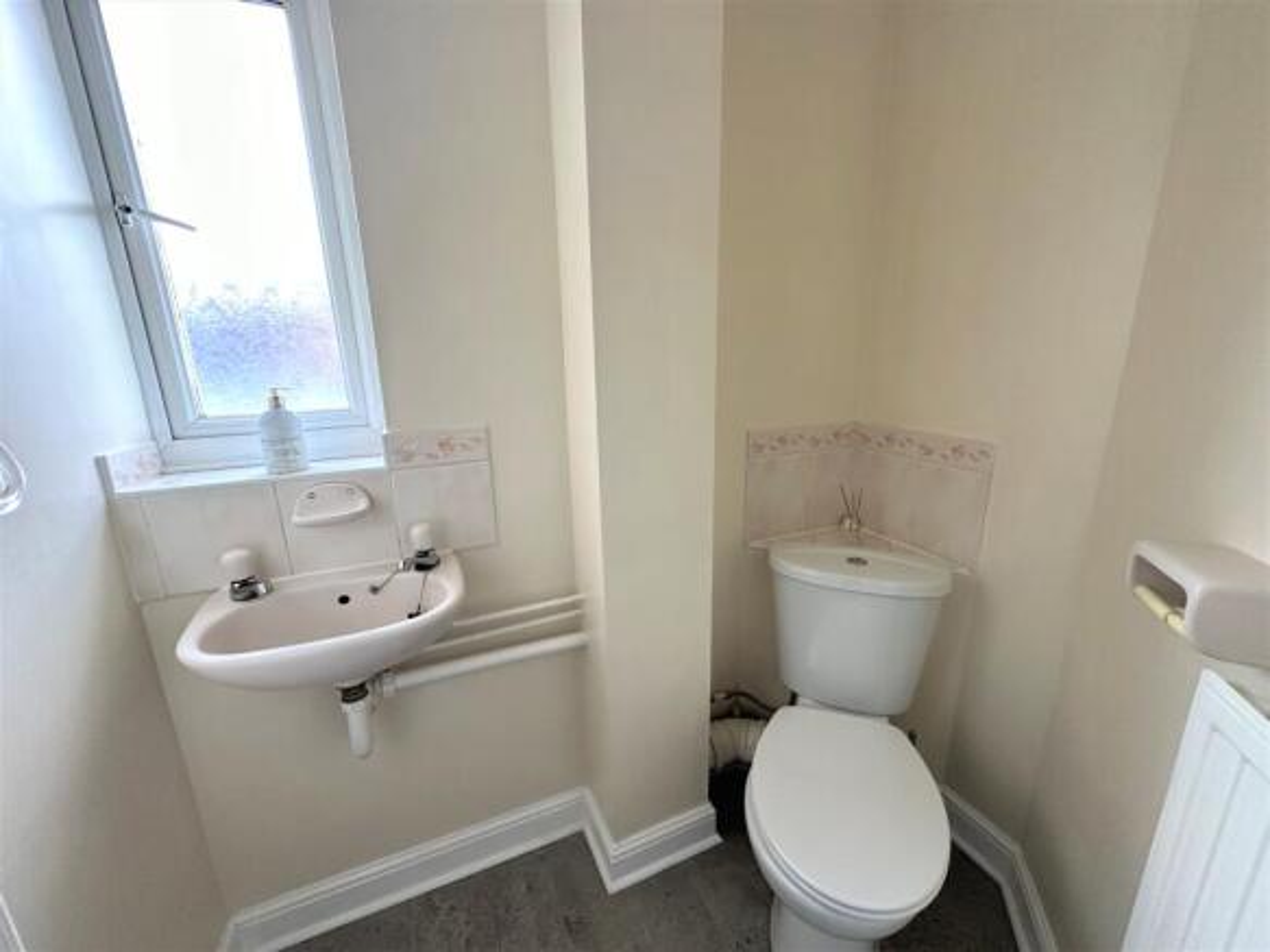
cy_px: 476
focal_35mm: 14
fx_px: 514
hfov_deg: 102.1
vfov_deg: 85.7
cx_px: 635
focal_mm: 2.22
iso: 200
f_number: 2.2
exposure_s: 1/99
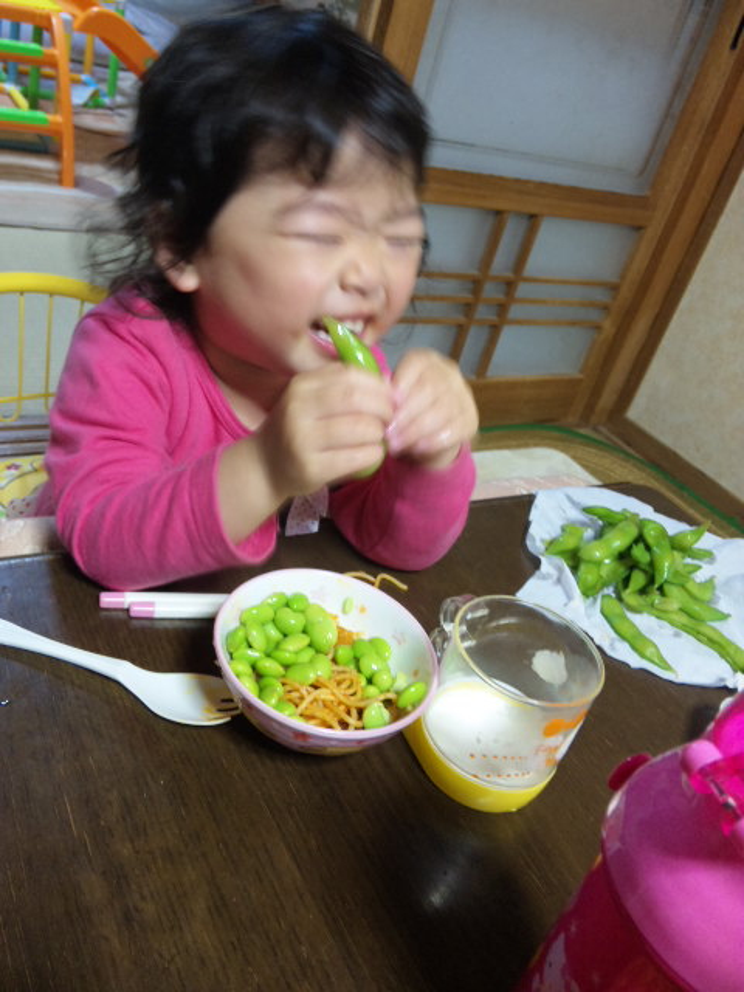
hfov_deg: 48.2
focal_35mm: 29
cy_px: 496
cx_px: 372
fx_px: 831
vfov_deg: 61.7
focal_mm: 4.82
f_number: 2.8
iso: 105
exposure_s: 1/4
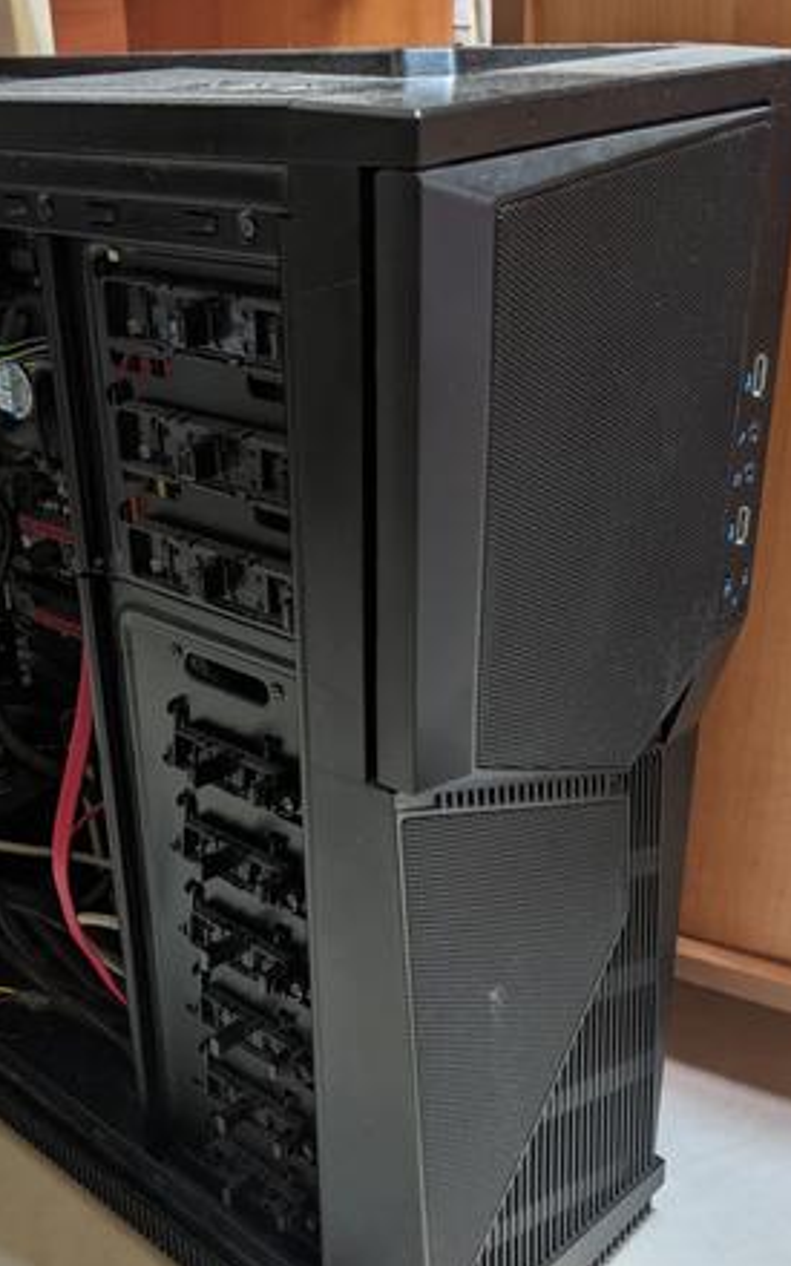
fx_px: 1345
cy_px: 716
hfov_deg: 32.3
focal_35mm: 39
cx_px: 221
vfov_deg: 50.2
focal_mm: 4.44
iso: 403
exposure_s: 1/24
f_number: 1.8
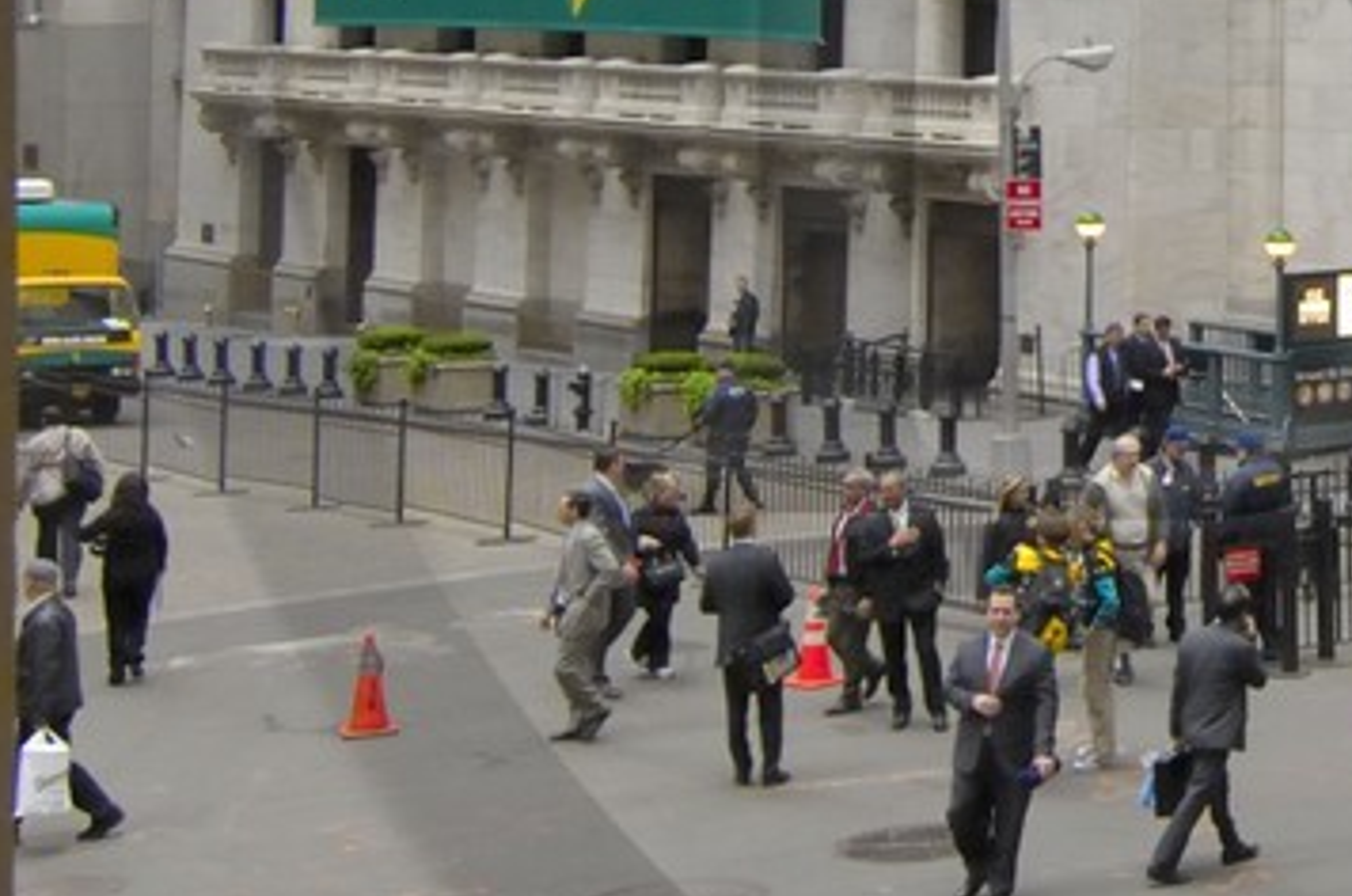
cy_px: -103
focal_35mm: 81
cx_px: 1652
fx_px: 3037
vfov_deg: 16.3
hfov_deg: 22.9
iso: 200
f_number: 4.5
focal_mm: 12
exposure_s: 1/80
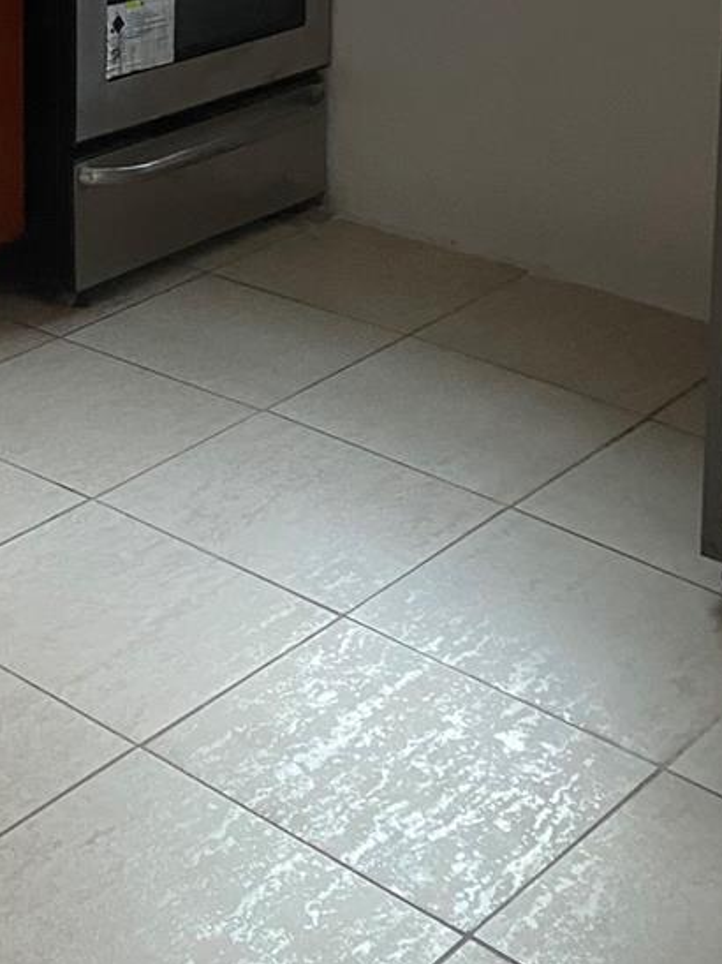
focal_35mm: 73
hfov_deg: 18.5
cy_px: -324
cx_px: -268
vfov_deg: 23.3
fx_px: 2031
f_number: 1.8
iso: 250
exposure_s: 1/60
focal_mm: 4.25
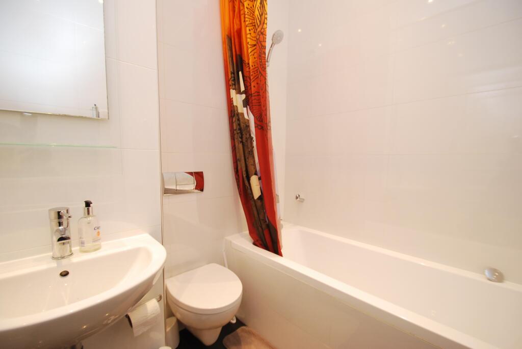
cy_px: 174
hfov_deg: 100.3
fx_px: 218
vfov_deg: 77.5
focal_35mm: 15
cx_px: 261
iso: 320
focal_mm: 10
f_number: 3.5
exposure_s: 1/30
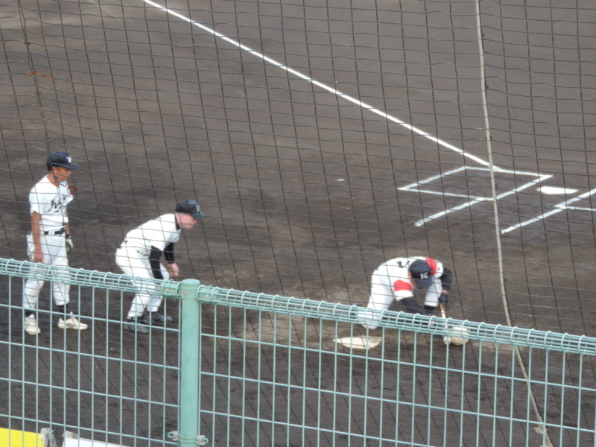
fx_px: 2669
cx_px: 298
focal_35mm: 155
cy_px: 224
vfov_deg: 9.6
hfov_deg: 12.7
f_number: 4.4
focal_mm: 27.6
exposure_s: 1/125
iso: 125
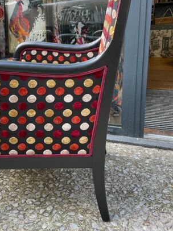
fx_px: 273
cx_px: 55
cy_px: 94
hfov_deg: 34.7
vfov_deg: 45.6
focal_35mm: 41
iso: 50
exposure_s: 1/121
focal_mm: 4.2
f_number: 1.6
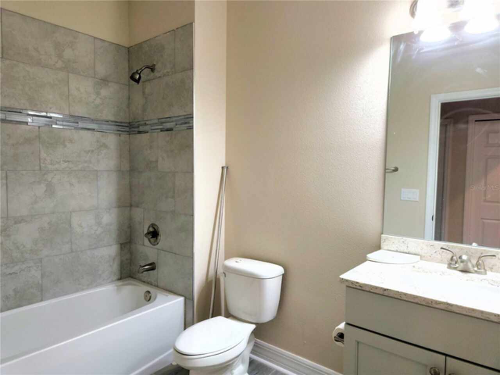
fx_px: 332
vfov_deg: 58.9
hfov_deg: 73.9
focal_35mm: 23
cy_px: 188
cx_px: 250
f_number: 1.8
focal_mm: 5.4
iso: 100
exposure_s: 1/60
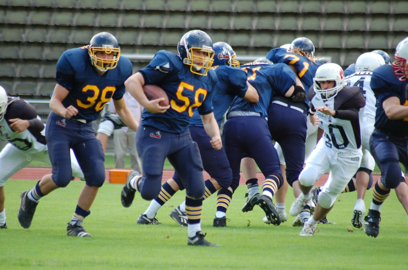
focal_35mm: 360
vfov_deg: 3.8
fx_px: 4072
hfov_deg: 5.7
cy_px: 135
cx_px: 204
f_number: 5.3
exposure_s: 1/500
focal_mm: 240
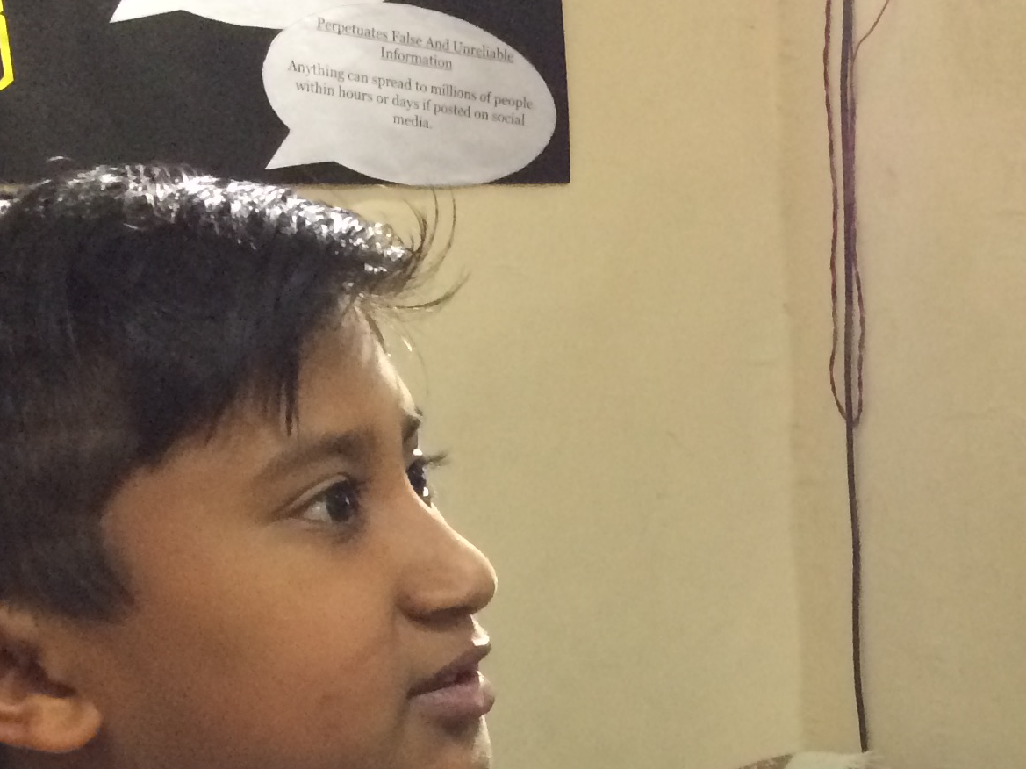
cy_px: 937
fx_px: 2400
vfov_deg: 17.3
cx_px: 1076
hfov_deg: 23.0
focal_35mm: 81
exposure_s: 1/33
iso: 320
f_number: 2.2
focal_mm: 4.15
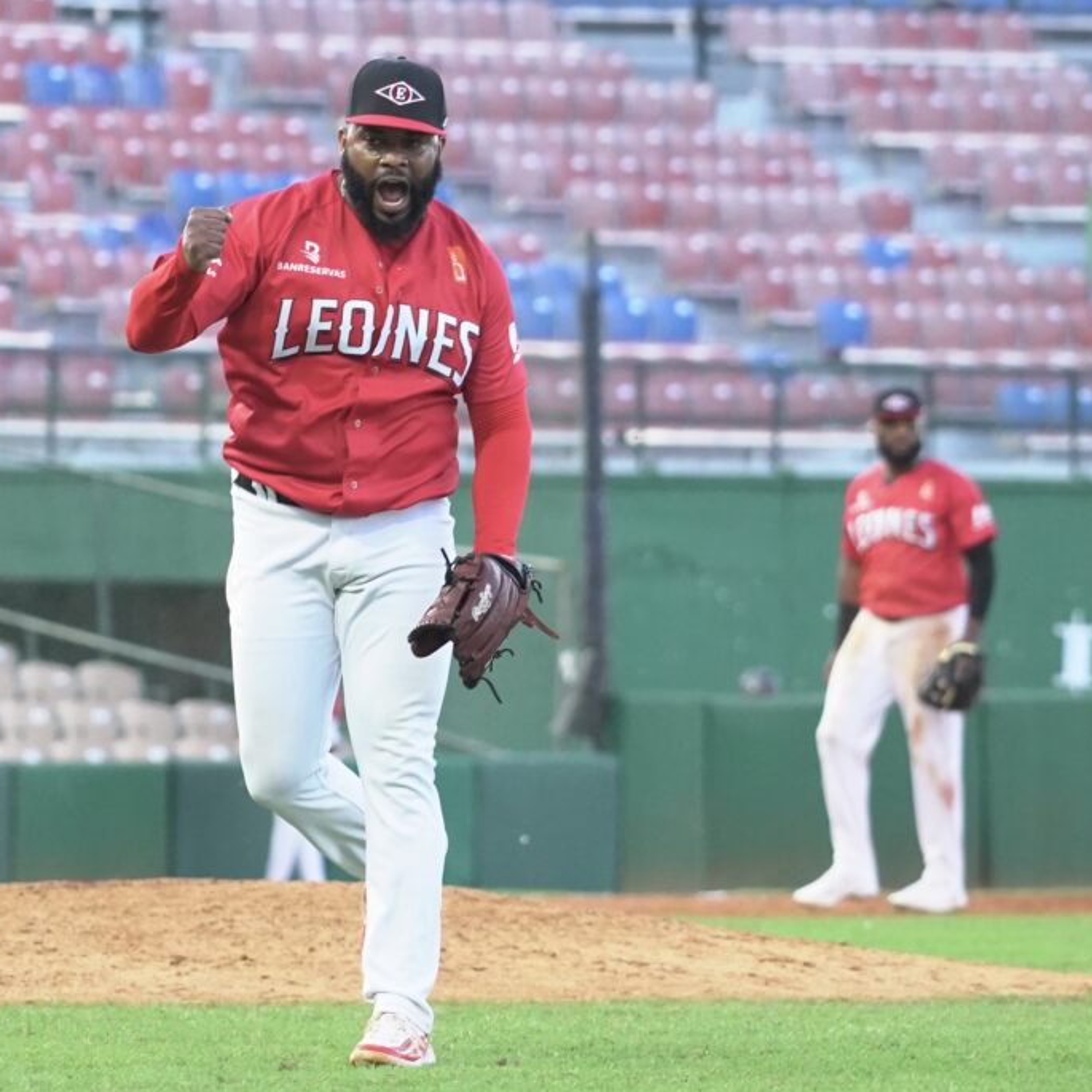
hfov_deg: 5.8
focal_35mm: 303
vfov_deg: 5.8
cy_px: 546
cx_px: 349
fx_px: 10814
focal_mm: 158
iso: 4000
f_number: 4
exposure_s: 1/1600
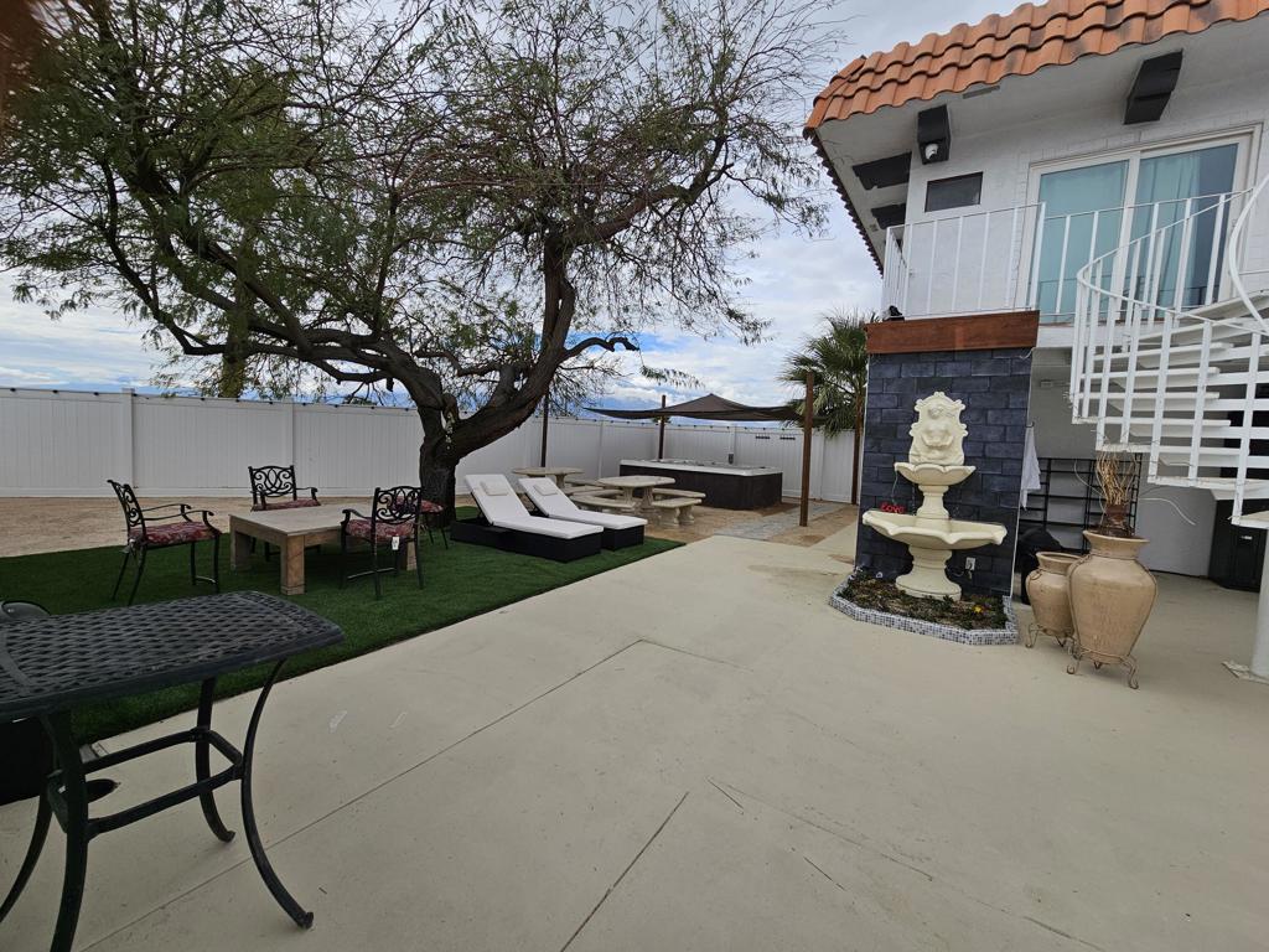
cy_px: 476
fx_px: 477
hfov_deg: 106.2
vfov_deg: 89.9
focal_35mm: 13
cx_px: 634
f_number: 2.2
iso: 50
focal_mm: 2.2
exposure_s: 1/2423
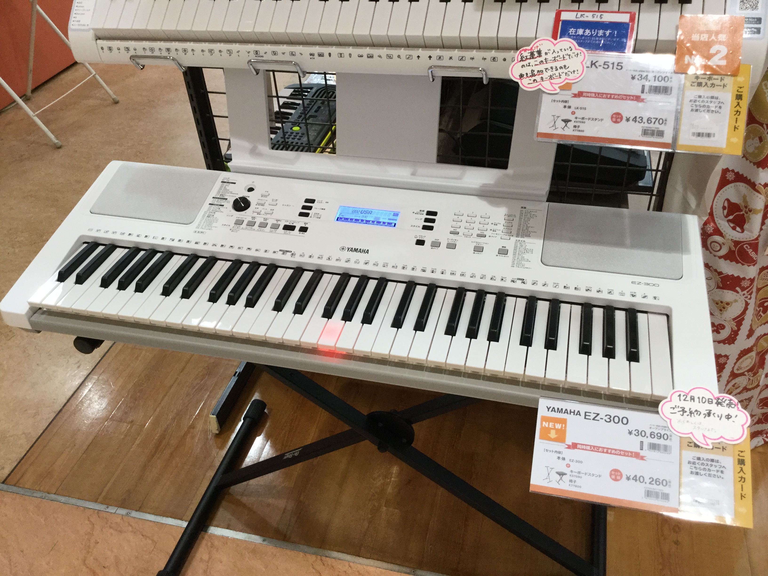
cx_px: 384
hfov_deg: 58.4
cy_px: 288
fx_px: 688
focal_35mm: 31
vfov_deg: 45.4
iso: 40
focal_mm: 3.3
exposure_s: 1/30
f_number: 2.4
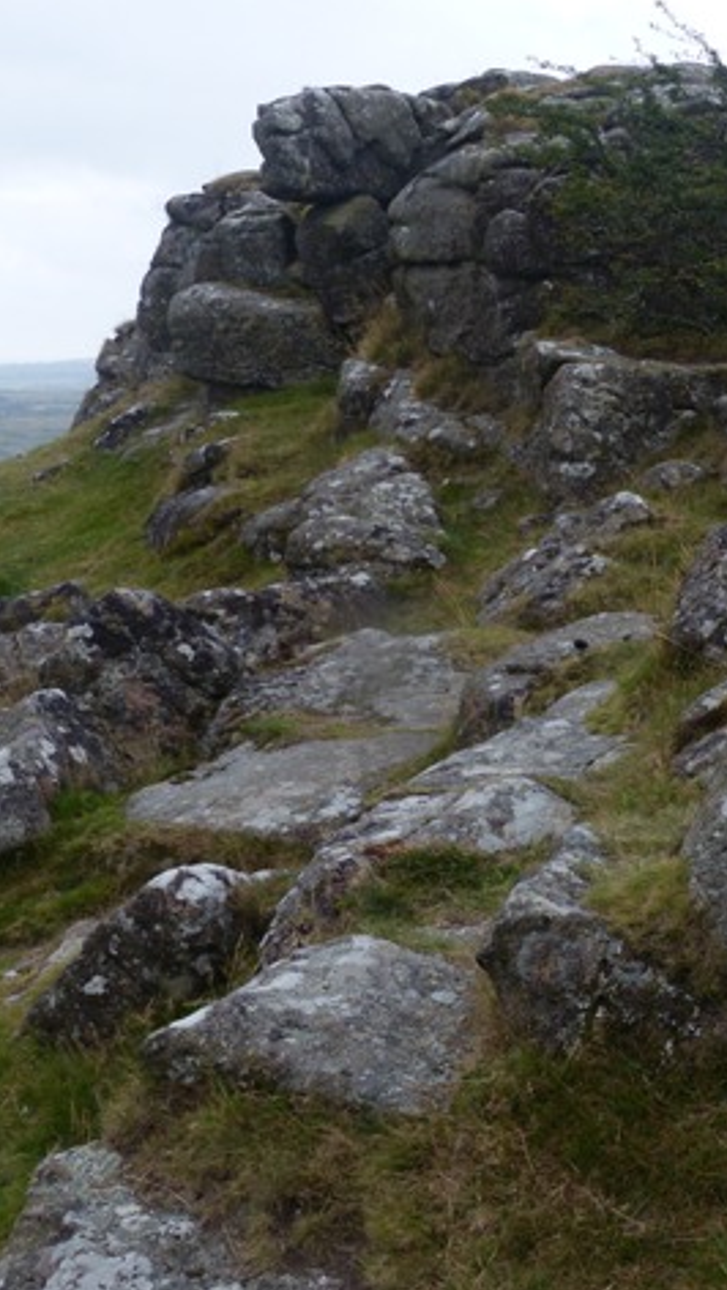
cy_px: 645
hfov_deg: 18.6
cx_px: 825
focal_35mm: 62
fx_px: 2122
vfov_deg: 33.8
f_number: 4
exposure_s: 1/160
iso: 100
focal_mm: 7.6
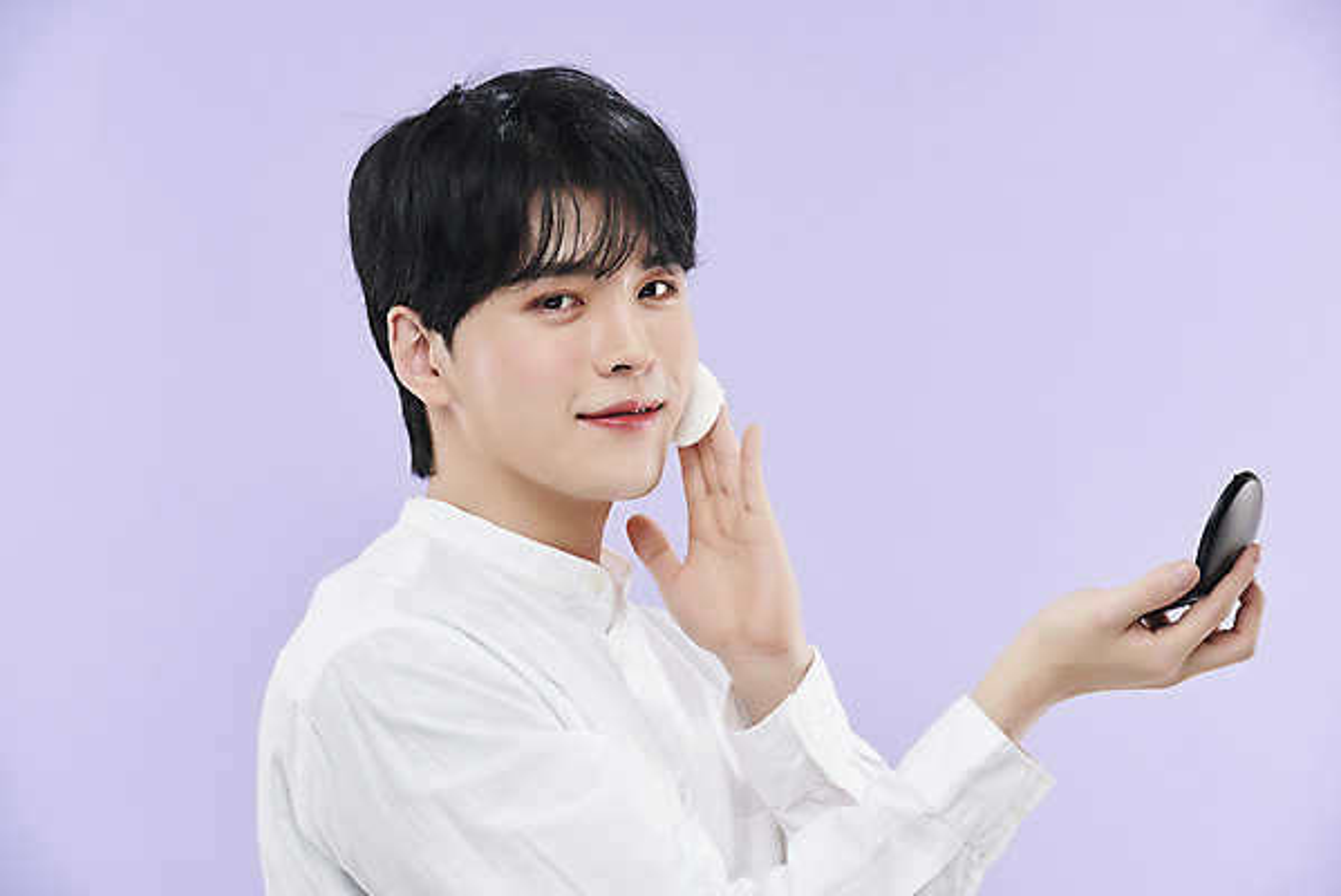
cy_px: 448
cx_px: 670
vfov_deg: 10.6
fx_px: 4845
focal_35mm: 130
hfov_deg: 15.8
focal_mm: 130
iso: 31
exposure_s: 1/125
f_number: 8
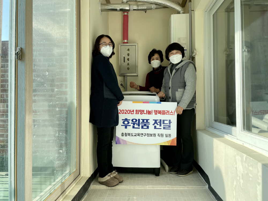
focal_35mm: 26
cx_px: 134
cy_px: 100
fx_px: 201
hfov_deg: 67.3
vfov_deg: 53.1
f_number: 1.6
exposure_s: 1/720
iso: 32
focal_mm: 4.2
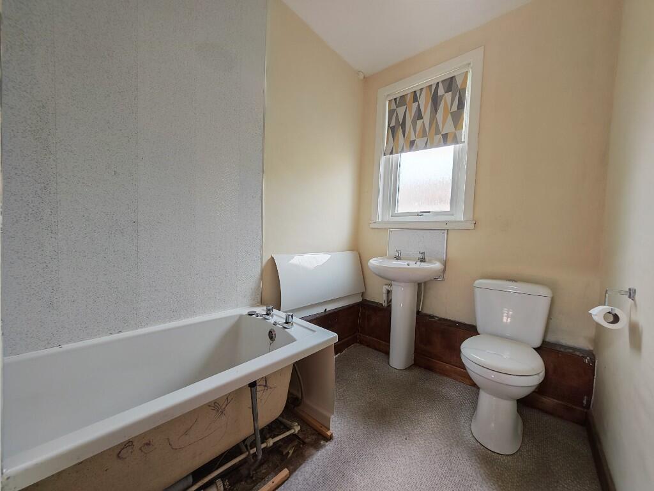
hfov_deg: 110.5
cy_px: 246
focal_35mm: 12
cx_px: 327
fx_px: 227
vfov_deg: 94.5
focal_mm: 1.82
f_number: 2
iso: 200
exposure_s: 1/50
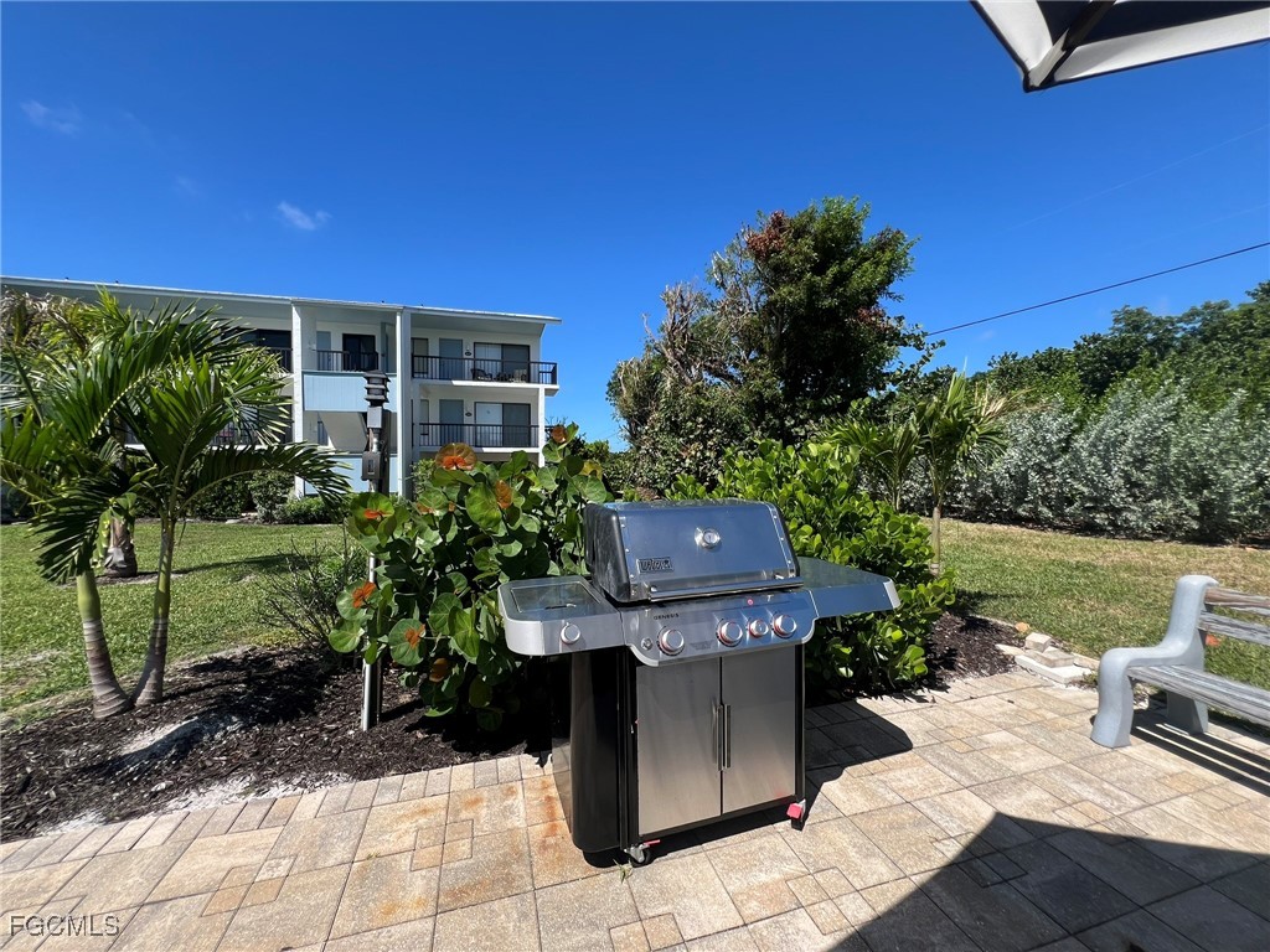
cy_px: 476
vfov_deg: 89.9
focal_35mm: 13
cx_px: 635
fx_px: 477
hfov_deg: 106.2
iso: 32
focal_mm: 1.57
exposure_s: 1/1143
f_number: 1.8
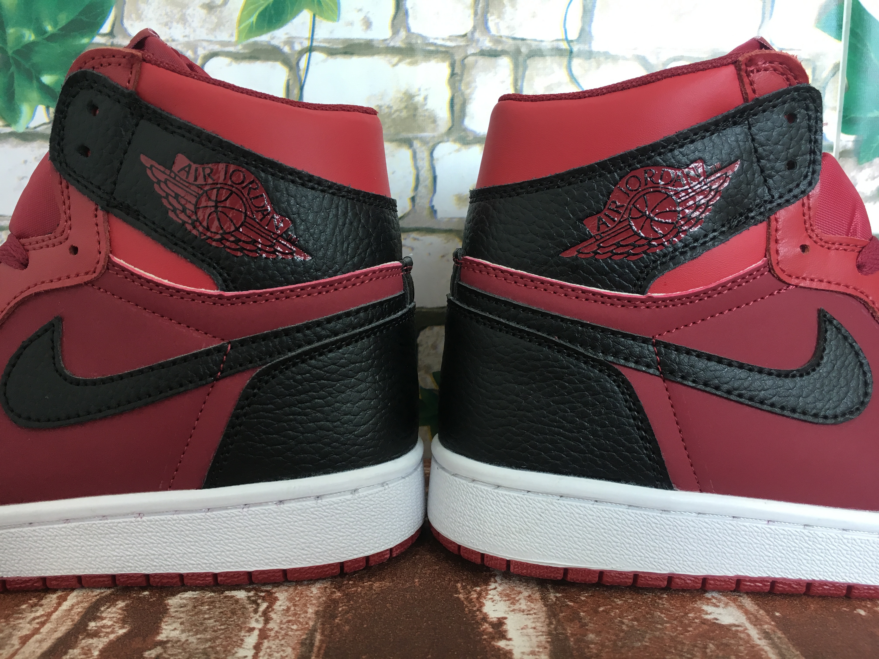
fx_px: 736
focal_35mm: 29
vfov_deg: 48.2
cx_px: 440
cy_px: 330
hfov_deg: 61.7
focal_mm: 4.15
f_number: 2.2
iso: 40
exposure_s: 1/33
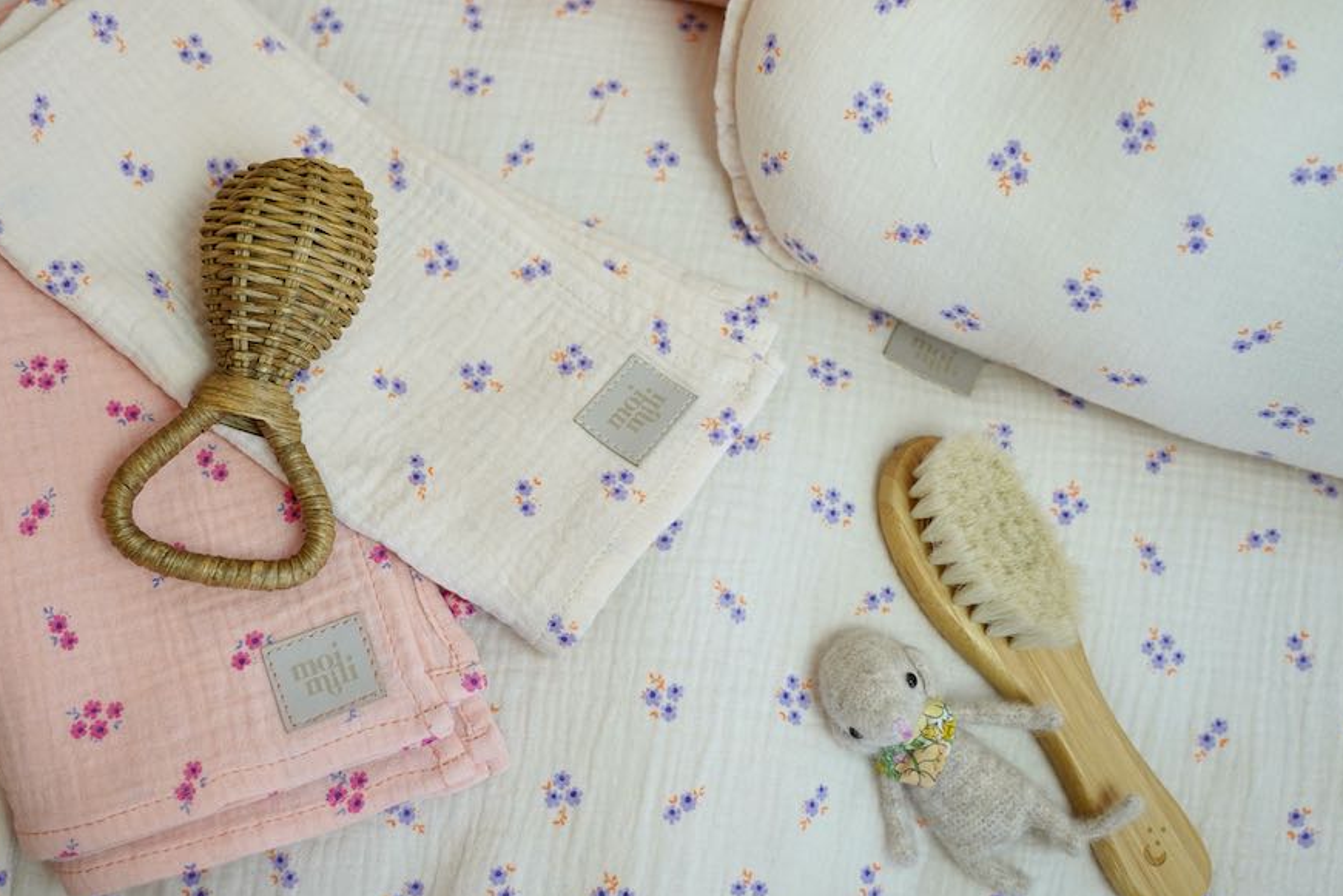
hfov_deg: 41.7
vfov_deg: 28.6
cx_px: 523
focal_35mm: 47
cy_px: 336
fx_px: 1754
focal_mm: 32
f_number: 4
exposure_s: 1/125
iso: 1000
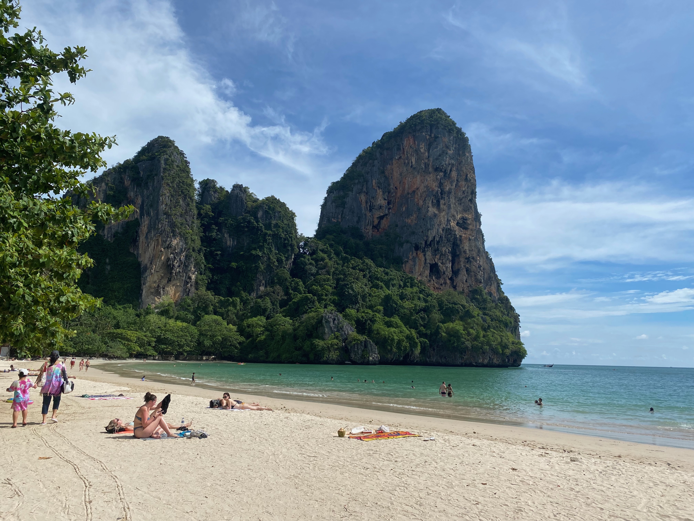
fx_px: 521
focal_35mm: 26
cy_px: 260
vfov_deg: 53.1
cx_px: 347
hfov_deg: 67.3
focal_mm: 4.25
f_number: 1.8
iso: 32
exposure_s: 1/5025
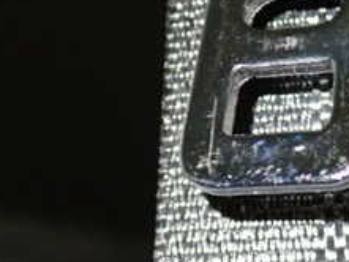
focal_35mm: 103
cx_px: 289
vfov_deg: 14.2
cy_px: 6
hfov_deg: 18.8
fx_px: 1039
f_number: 2.7
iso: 800
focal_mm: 6.83
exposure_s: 1/25
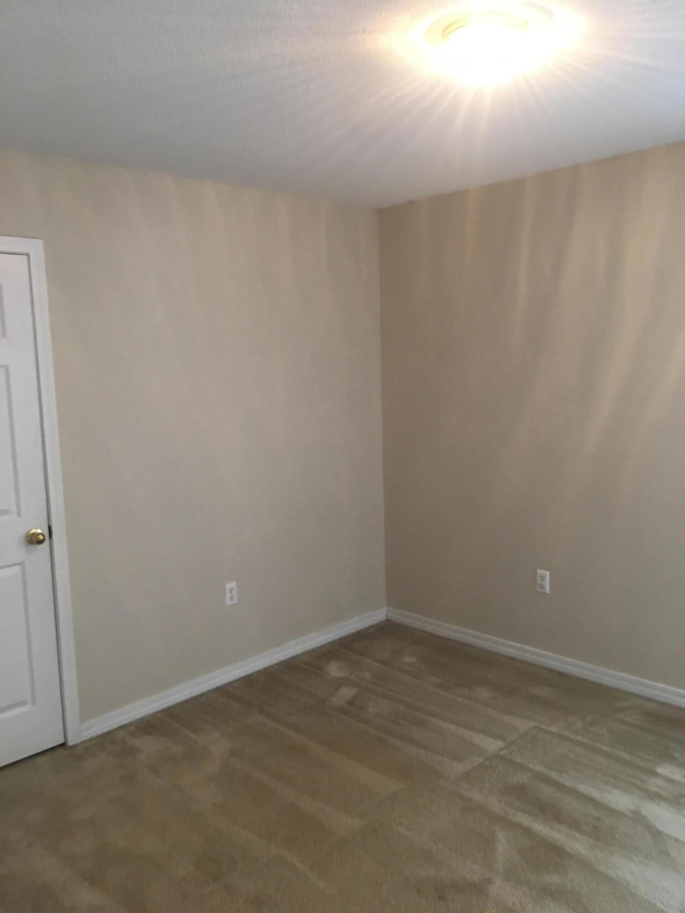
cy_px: 456
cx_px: 342
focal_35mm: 29
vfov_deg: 61.7
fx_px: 765
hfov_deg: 48.2
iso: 50
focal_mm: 4.15
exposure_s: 1/15
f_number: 2.2
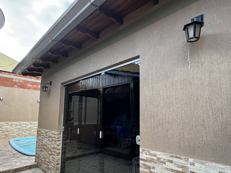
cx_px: 125
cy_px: 102
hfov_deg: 78.8
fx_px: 140
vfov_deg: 63.0
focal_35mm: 21
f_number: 2.2
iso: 40
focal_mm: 2.22
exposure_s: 1/99
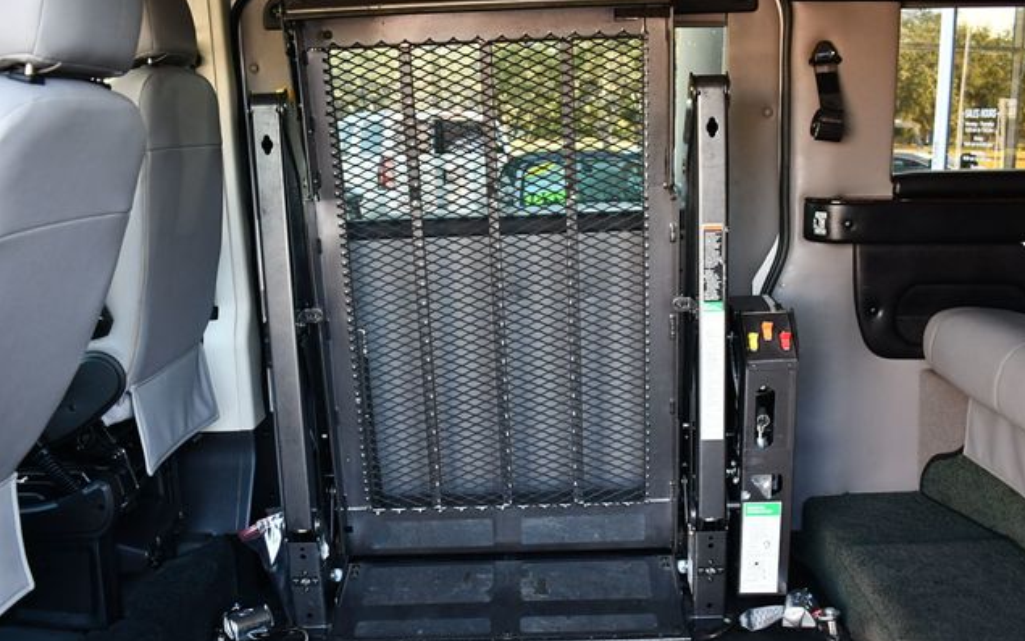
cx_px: 515
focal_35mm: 37
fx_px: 1034
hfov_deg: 52.7
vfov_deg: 34.4
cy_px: 333
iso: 800
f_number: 3.5
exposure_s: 1/160
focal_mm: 18
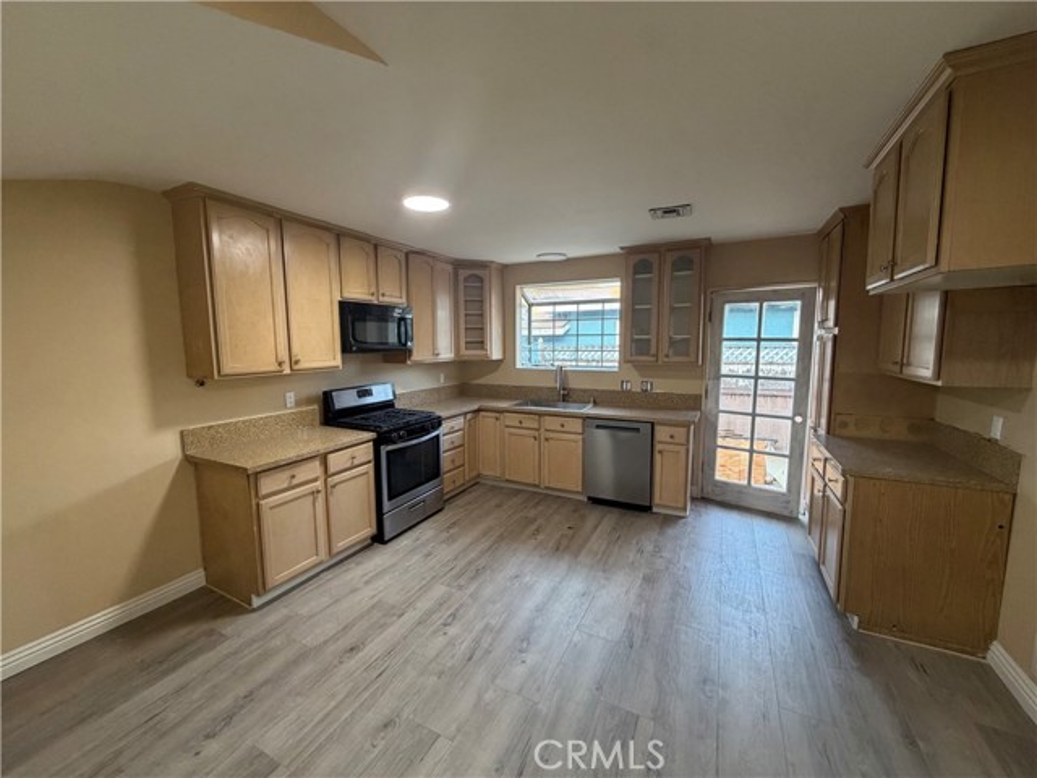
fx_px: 419
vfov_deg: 85.7
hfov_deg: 102.1
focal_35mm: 14
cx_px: 518
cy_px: 389
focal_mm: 2.22
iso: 200
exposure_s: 1/60
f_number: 2.2
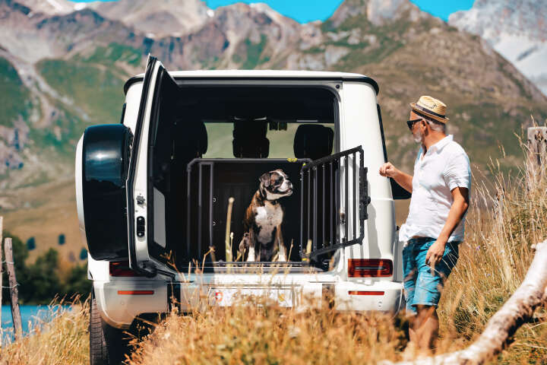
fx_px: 3039
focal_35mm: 200
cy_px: 182
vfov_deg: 6.9
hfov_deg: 10.3
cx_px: 274
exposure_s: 1/1250
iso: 400
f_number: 8
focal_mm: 200
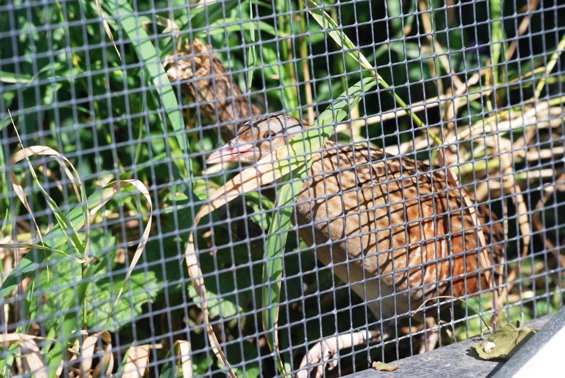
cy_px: 189
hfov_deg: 12.4
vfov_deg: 8.3
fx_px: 2593
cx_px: 282
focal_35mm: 165
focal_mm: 110
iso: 1000
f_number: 7.1
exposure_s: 1/800
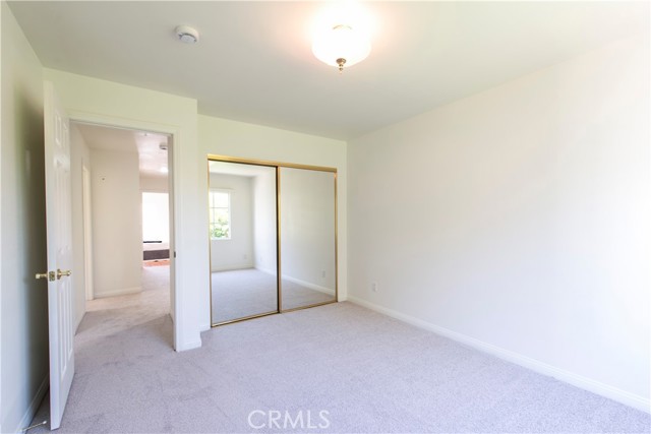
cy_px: 217
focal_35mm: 15
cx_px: 326
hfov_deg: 100.4
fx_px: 271
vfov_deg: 77.4
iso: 400
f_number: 5.6
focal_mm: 15
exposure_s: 1/20
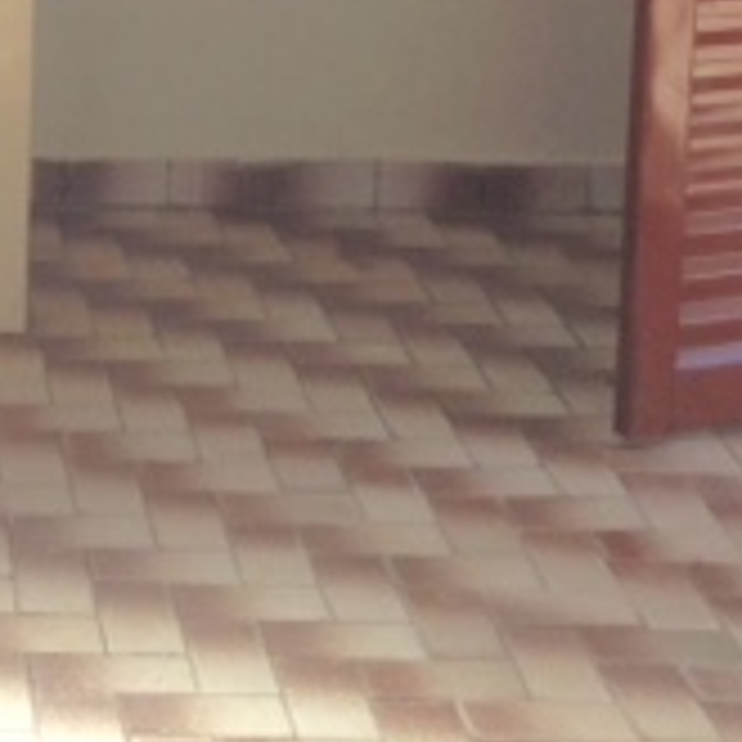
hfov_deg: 14.2
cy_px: -283
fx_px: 2910
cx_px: -94
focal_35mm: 120
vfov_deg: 13.8
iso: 50
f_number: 2.4
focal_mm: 4.28
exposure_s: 1/120
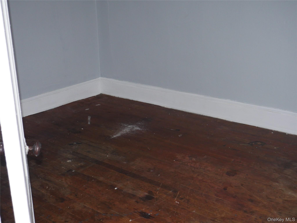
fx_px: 378
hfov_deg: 42.9
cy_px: 112
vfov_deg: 32.9
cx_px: 148
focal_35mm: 44
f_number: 4.7
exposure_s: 1/160
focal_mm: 22
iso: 800
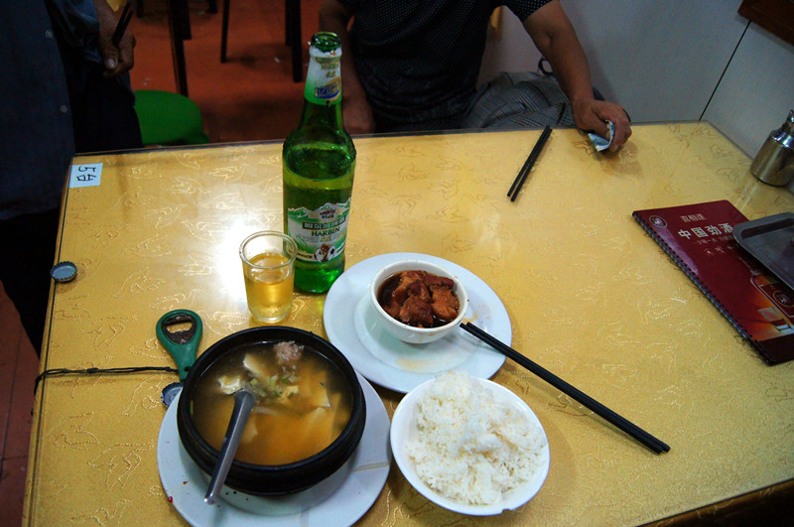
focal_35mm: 27
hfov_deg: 67.5
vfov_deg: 47.8
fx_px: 595
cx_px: 397
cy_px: 264
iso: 1600
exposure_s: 1/80
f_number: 3.5
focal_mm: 18
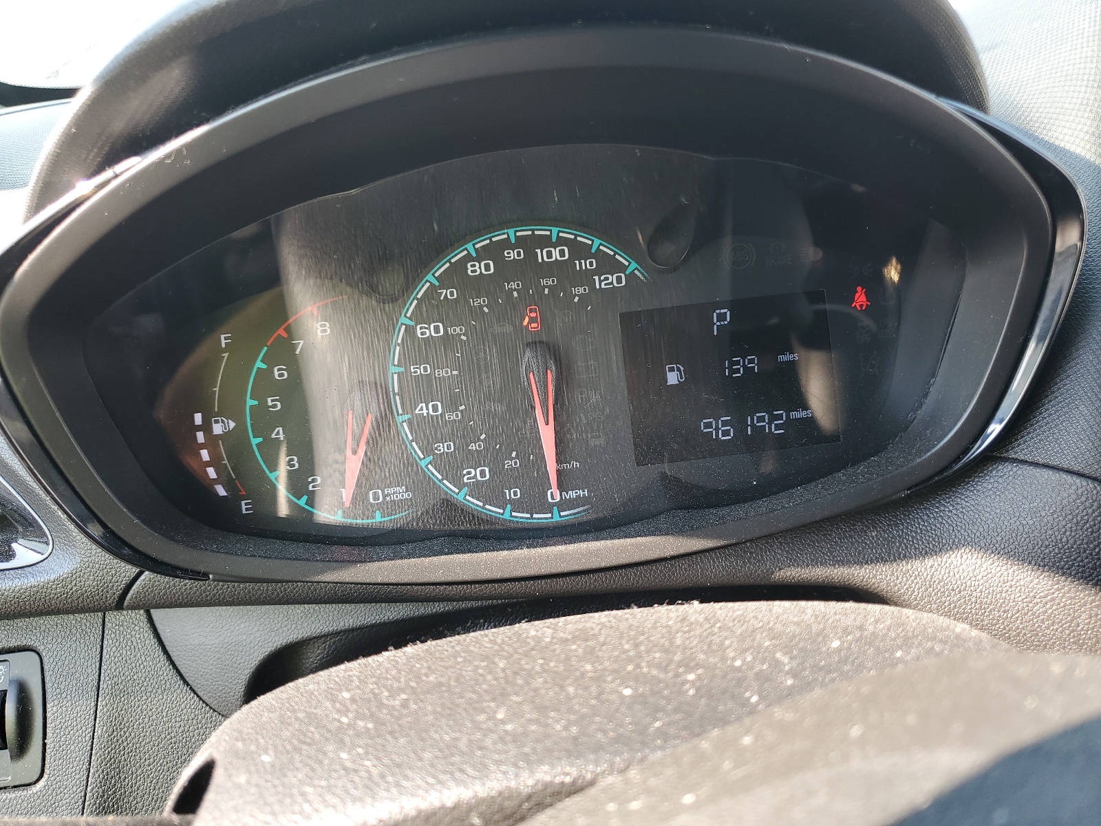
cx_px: 550
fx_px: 827
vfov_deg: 53.1
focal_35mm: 26
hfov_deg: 67.3
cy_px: 413
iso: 50
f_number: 1.5
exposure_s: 1/145
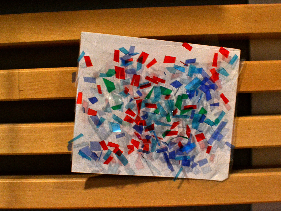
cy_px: 105
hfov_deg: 33.5
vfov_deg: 25.4
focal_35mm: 58
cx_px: 146
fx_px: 467
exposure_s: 1/80
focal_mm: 35
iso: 1600
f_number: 4
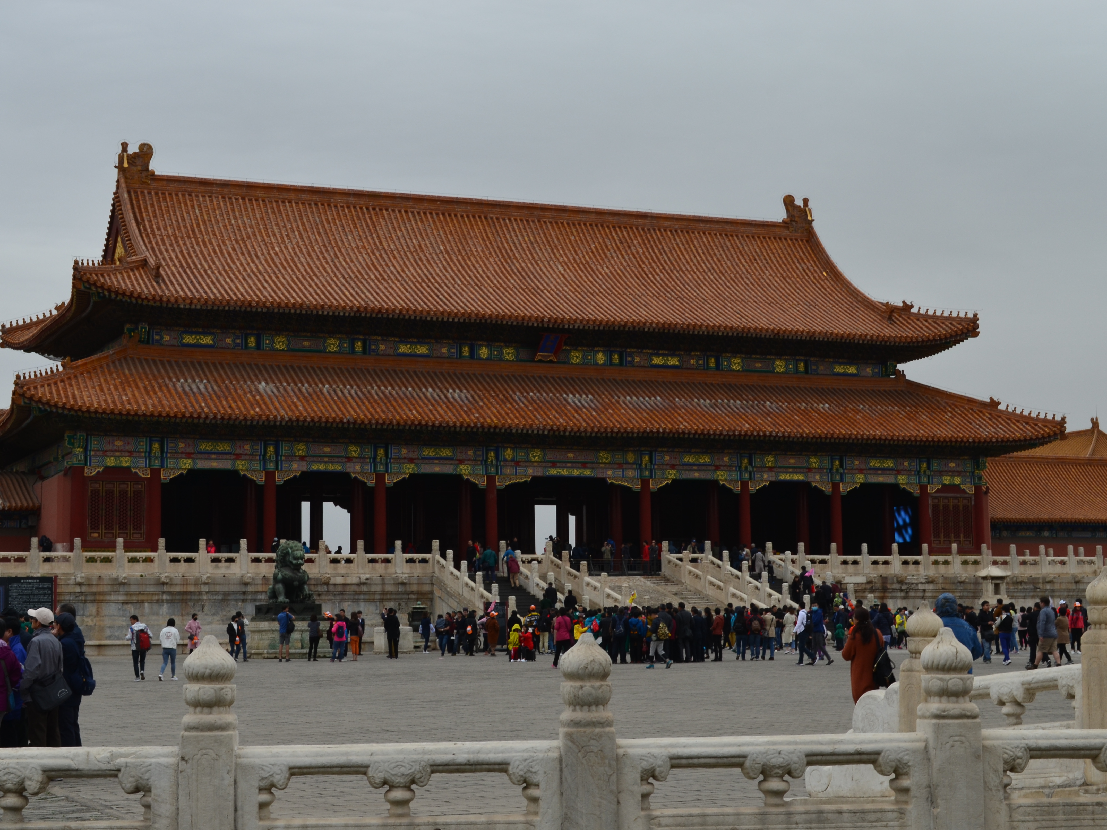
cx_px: 530
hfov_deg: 29.4
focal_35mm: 66
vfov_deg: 22.3
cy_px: 419
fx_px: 2111
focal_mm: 40
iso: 200
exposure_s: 1/80
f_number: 10
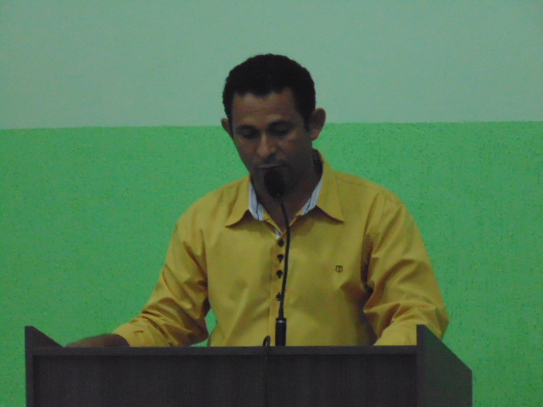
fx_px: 5616
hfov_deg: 5.5
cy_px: 204
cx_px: 272
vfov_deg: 4.2
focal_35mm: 358
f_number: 6
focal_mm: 64.1
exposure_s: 1/50
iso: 800
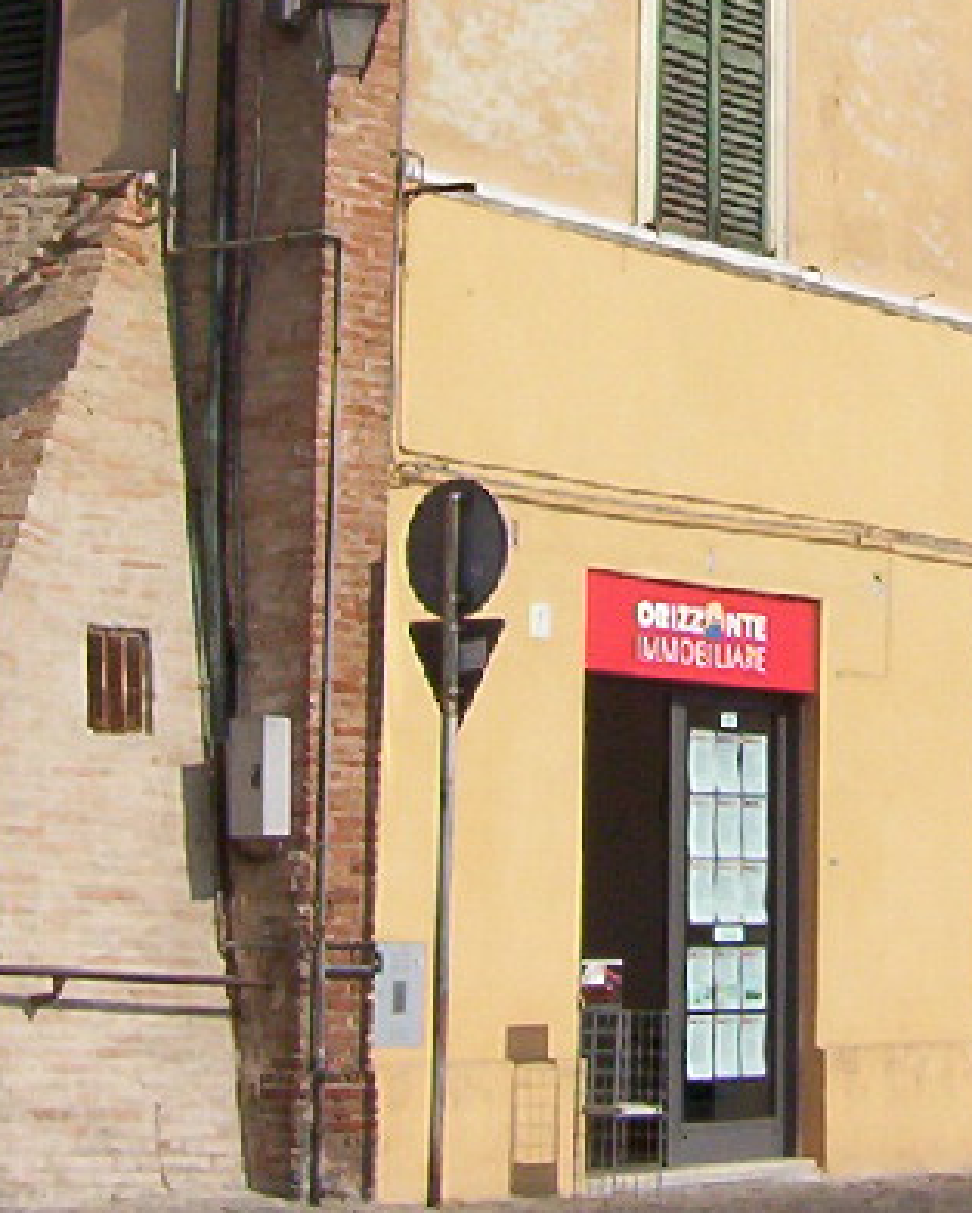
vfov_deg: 17.6
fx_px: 3809
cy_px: -71
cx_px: 950
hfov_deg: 14.3
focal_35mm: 106
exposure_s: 1/1701
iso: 100
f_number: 5.24
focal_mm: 5.54
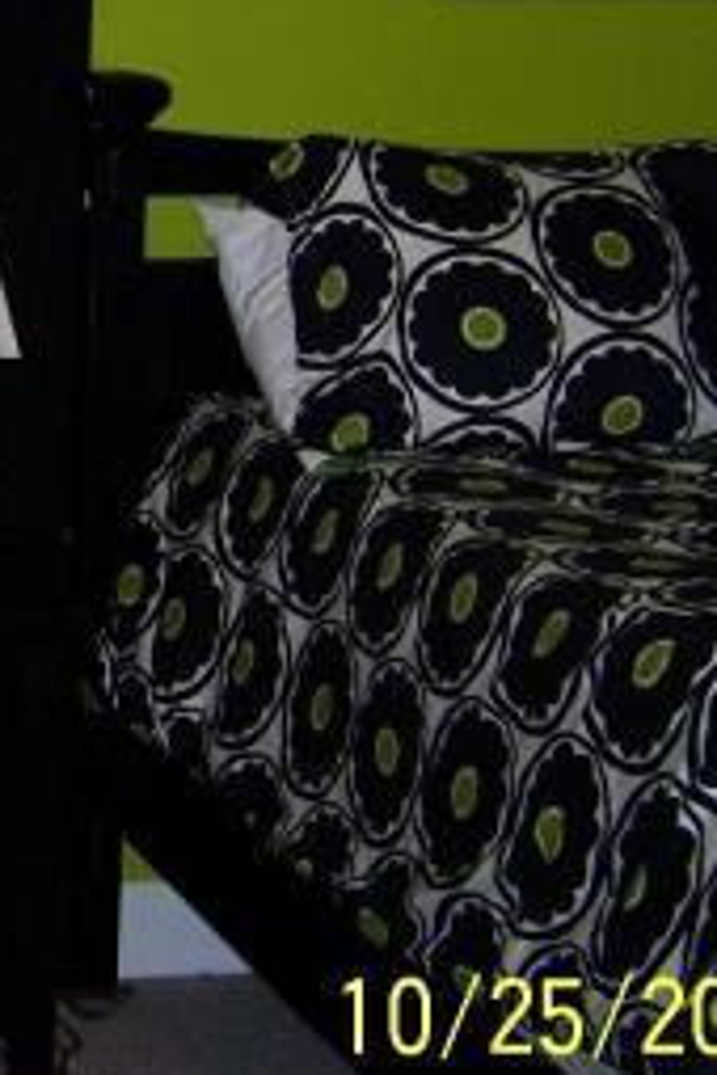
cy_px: 257
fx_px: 2957
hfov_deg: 12.9
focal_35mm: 99
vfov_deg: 20.4
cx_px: -422
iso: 80
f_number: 2.8
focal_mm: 6.3
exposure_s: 1/60
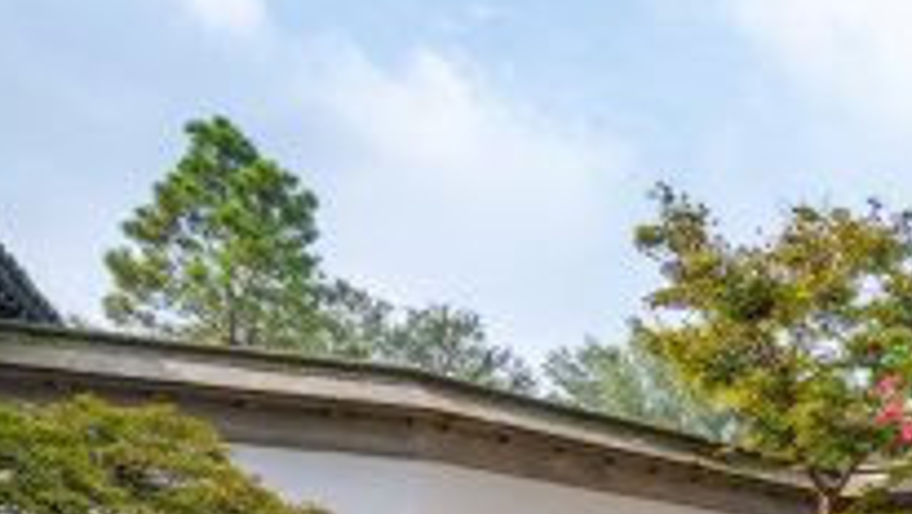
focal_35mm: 53
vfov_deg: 18.7
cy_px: 860
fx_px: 1282
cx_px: 1089
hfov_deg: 32.5
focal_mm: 17
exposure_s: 1/250
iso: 200
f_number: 8
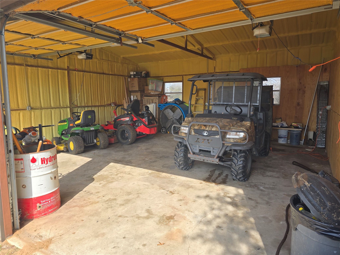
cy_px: 128
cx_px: 170
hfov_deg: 73.9
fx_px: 226
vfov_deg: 58.9
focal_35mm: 23
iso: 12
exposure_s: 1/265
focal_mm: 6.3
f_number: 1.7
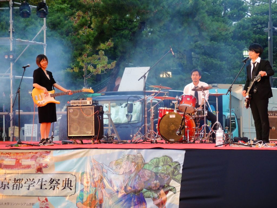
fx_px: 1216
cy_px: 104
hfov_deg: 13.0
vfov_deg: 9.8
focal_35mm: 152
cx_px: 138
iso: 400
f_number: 3.5
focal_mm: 32.6
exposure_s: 1/50
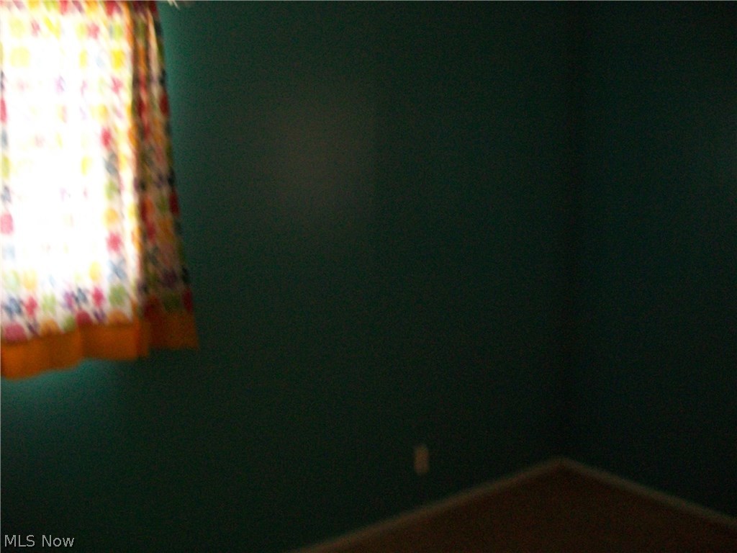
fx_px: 724
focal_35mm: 34
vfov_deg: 41.8
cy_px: 276
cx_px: 368
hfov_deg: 54.0
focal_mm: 6.1
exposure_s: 1/8
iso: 200
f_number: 2.7
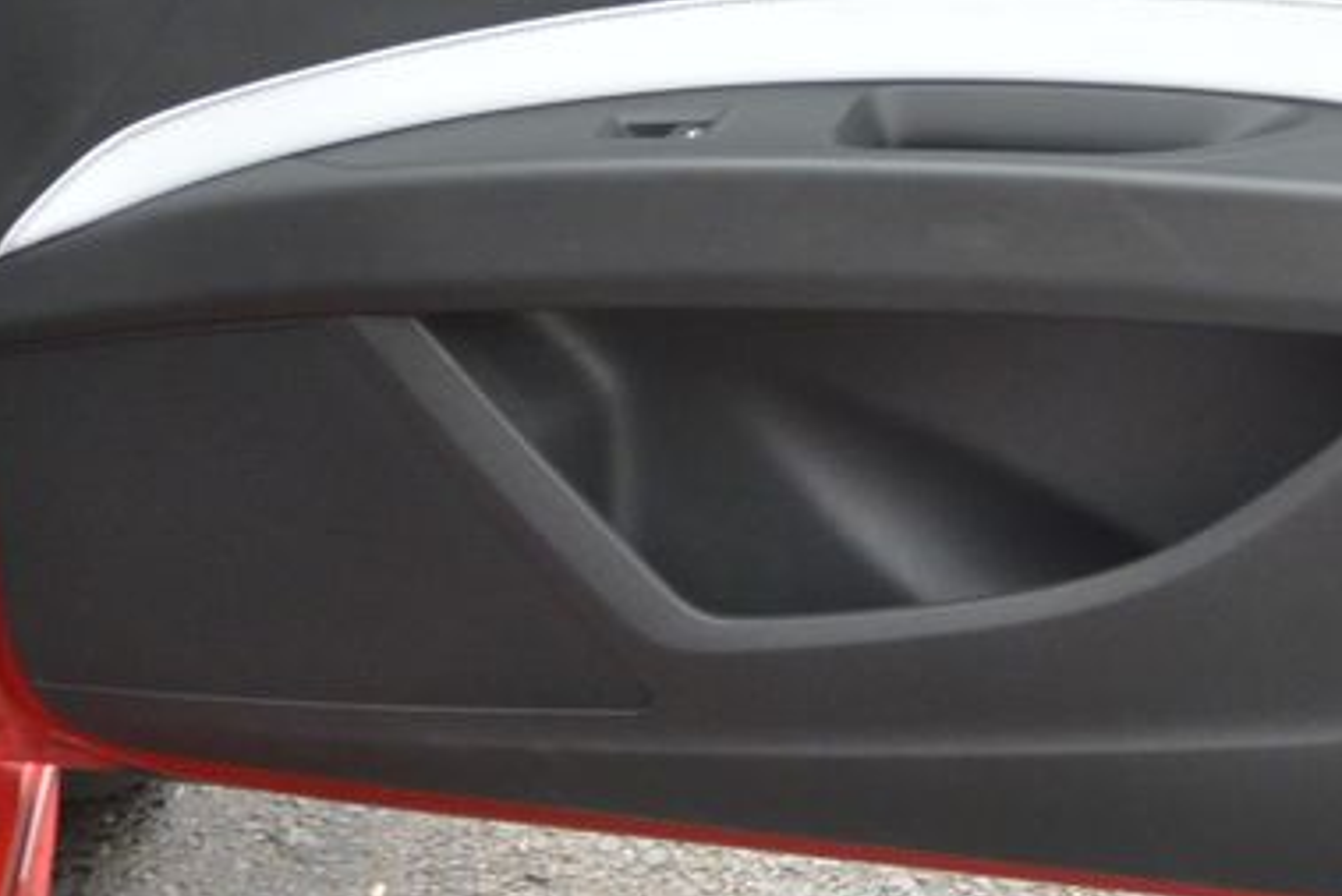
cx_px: 1176
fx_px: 2722
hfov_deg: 26.9
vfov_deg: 18.6
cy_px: 299
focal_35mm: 73
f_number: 3.5
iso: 400
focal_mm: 10
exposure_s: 1/125
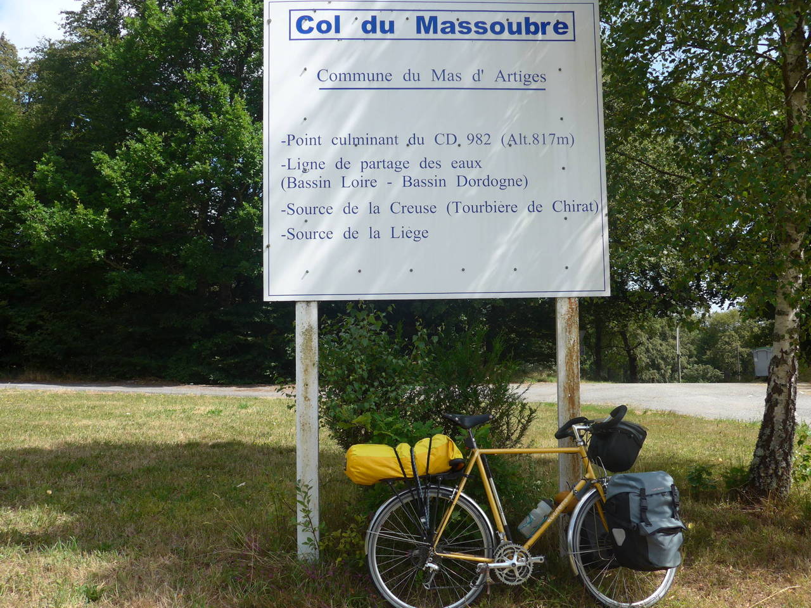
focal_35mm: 31
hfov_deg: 58.4
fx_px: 726
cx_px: 406
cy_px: 304
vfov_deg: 45.4
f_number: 2.8
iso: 80
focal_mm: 6.5
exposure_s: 1/800
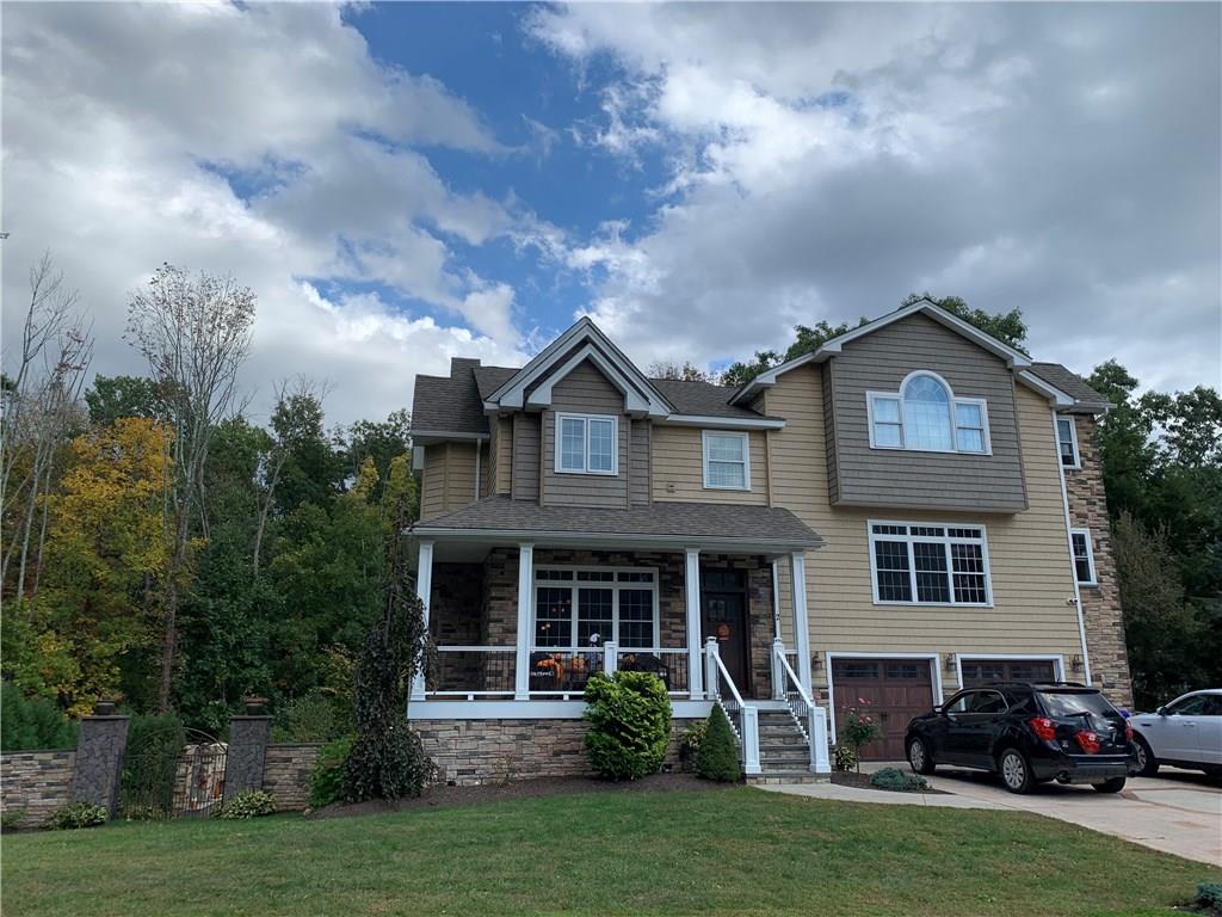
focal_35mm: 26
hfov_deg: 67.3
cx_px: 611
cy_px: 458
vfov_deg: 53.1
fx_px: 918
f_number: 1.8
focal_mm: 4.25
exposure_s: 1/1916
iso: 25
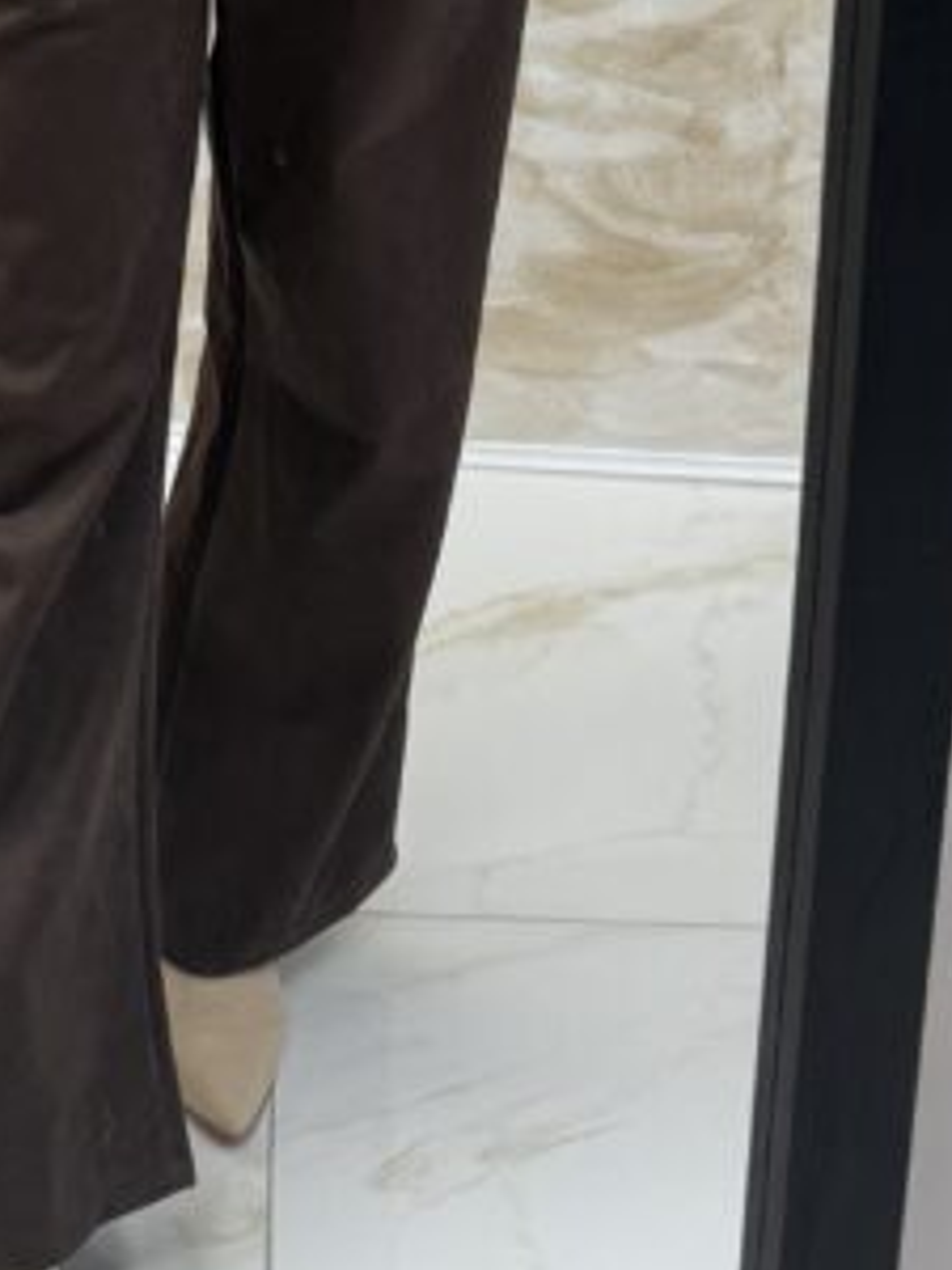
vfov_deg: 28.0
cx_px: 93
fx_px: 2347
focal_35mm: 64
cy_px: -72
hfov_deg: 22.4
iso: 50
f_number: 1.78
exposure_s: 1/100
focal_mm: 6.76
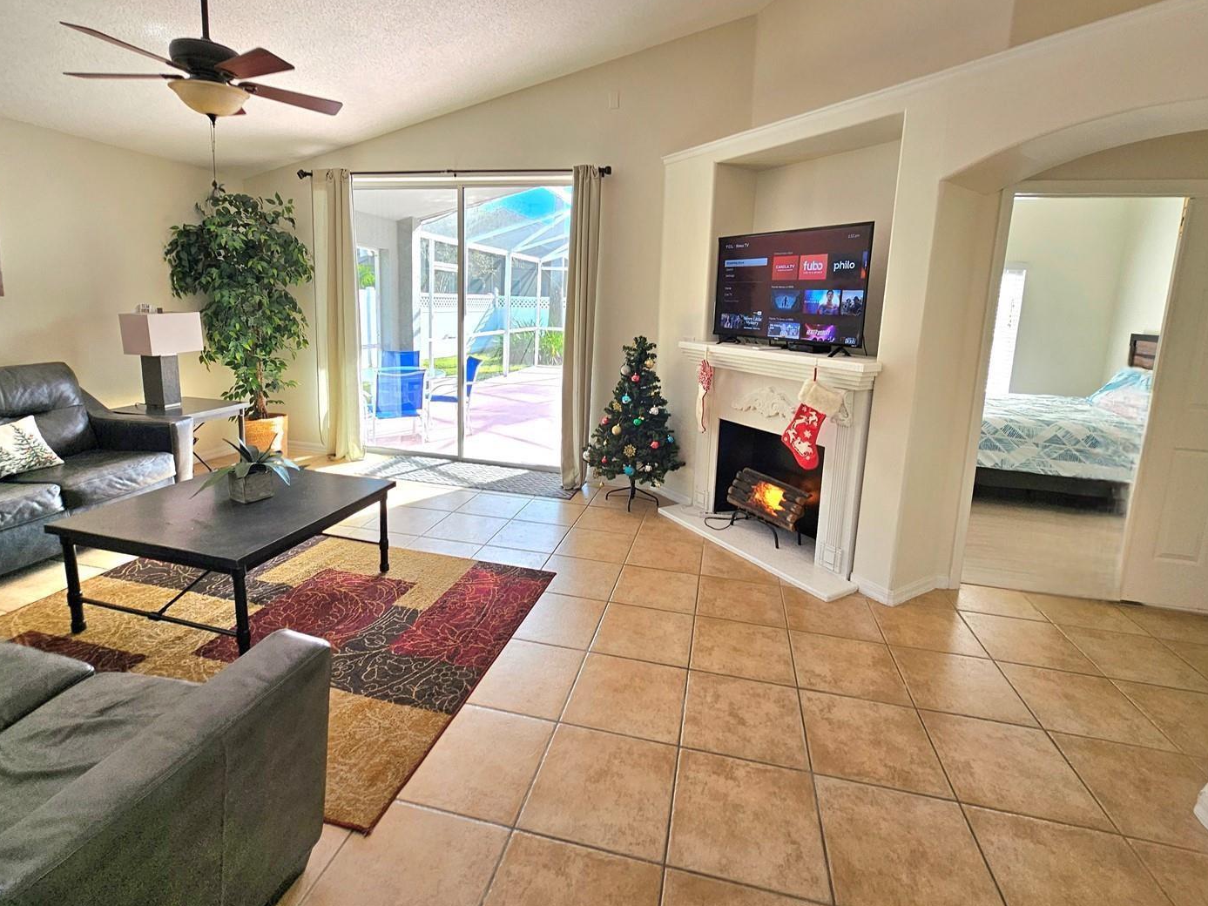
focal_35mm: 15
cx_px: 604
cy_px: 386
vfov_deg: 81.2
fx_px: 523
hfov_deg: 98.2
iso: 50
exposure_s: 1/125
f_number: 2.2
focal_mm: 2.2
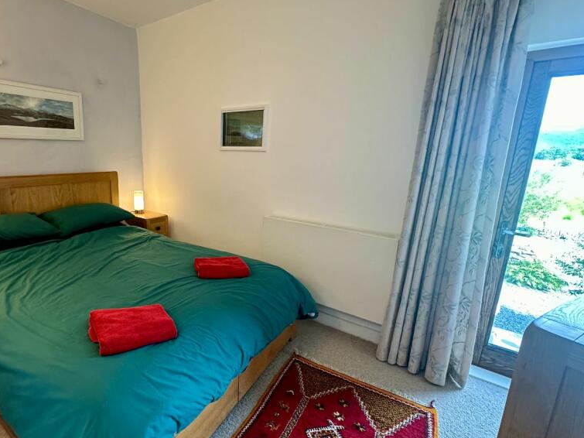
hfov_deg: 83.2
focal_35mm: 19
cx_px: 221
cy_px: 221
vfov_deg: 68.7
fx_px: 320
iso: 200
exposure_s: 1/100
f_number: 2.2
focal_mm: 2.22
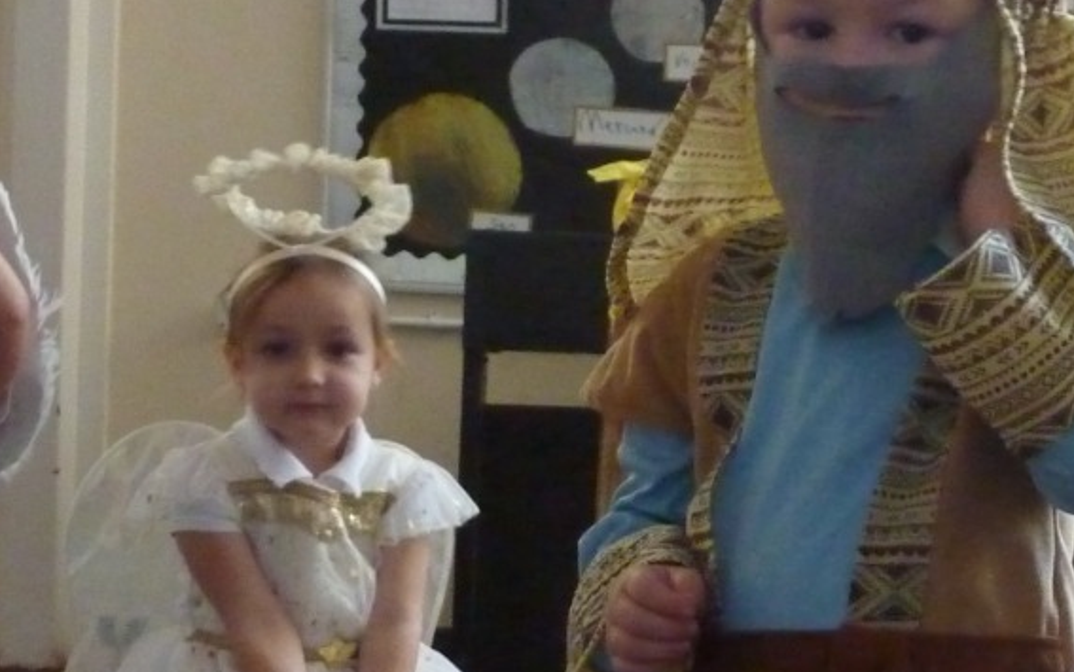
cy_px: 435
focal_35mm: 113
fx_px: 3309
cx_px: 1210
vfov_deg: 11.6
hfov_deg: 17.7
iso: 800
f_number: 3.7
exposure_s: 1/13
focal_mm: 6.9
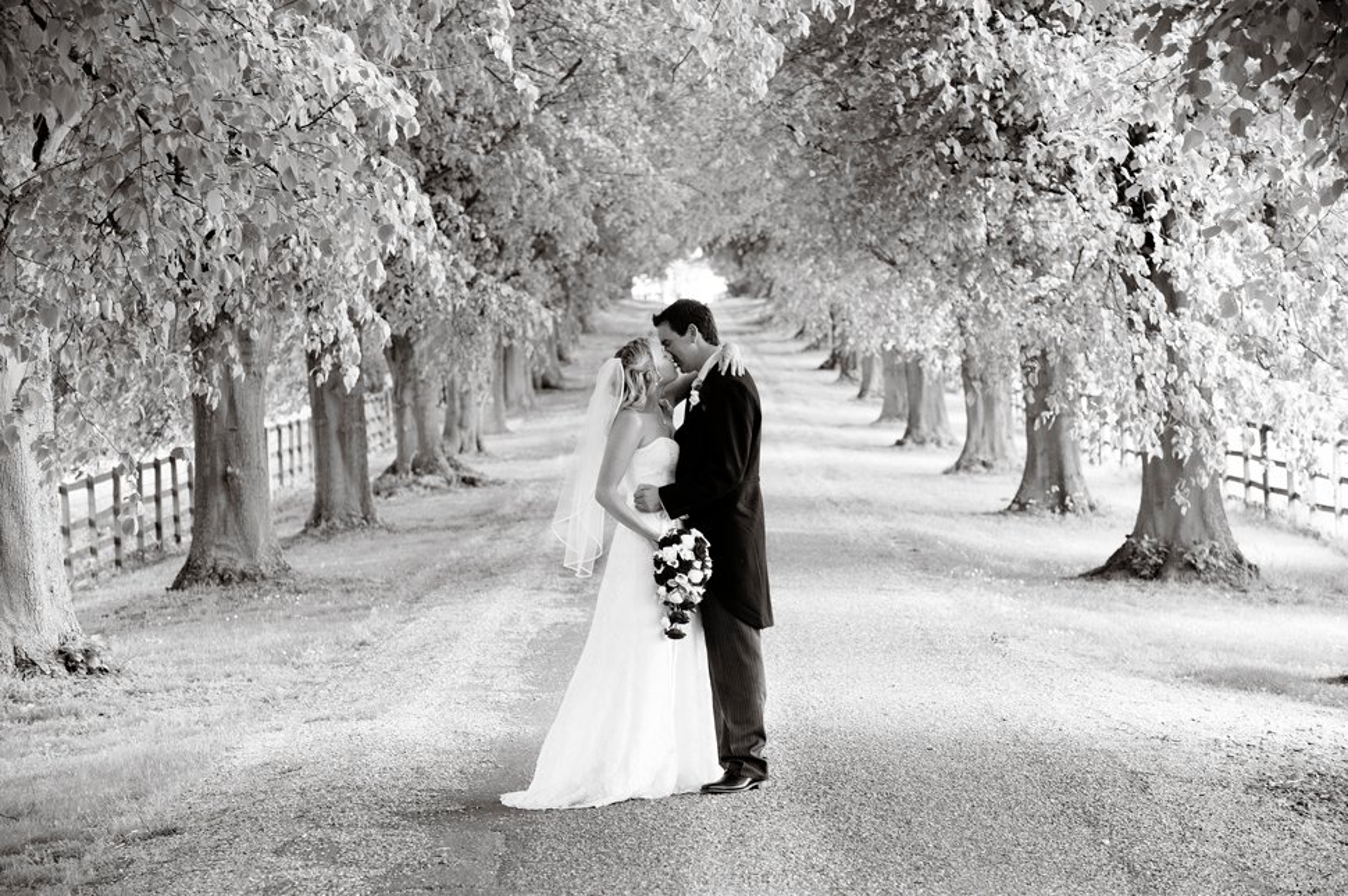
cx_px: 674
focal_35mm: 116
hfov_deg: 17.7
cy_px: 448
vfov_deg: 11.8
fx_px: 4340
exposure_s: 1/80
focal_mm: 116
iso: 800
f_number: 5.6
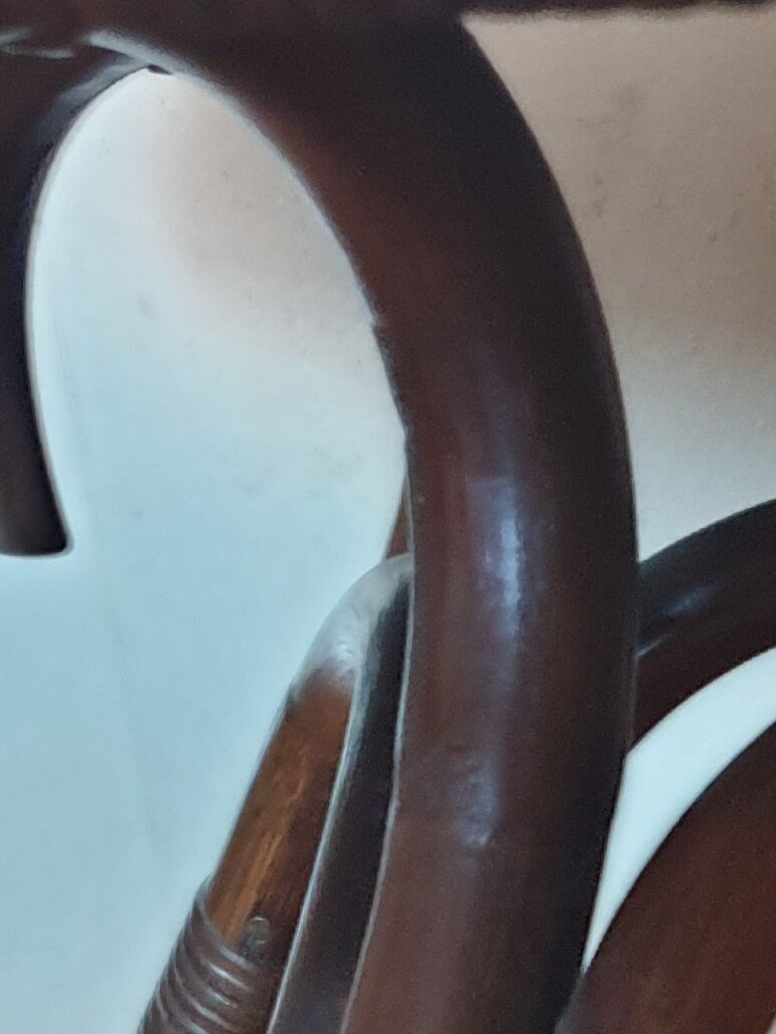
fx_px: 3049
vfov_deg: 18.1
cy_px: 1313
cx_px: 1183
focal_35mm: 102
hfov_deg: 13.6
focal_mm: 4.3
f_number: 1.5
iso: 400
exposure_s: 1/10
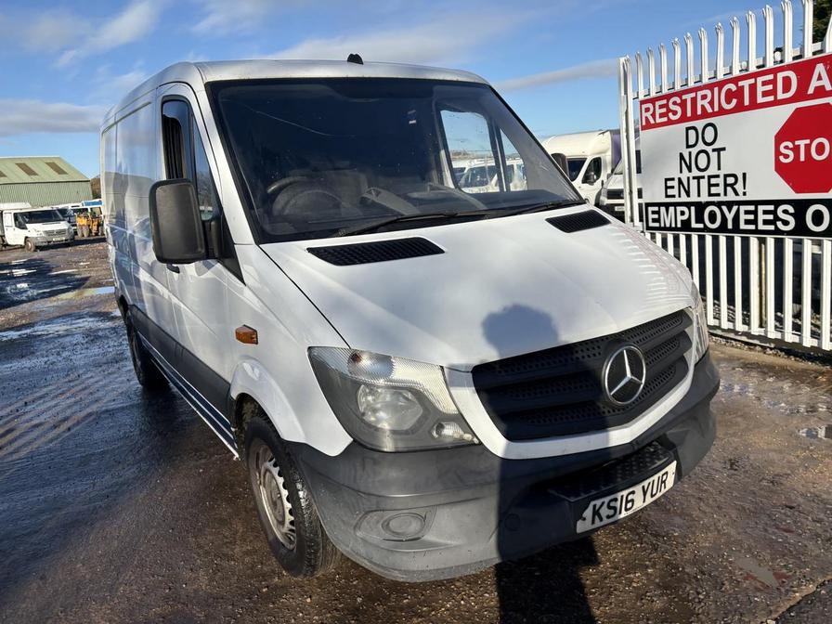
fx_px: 625
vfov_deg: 53.1
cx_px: 416
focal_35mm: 26
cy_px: 312
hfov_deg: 67.3
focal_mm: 5.96
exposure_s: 1/3623
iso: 50
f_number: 1.6
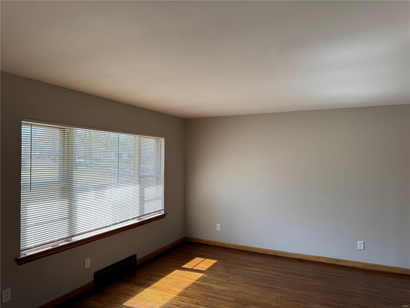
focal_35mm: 24
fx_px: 284
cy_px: 154
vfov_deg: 56.8
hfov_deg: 71.6
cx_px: 205
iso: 80
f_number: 1.78
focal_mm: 6.76
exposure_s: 1/287
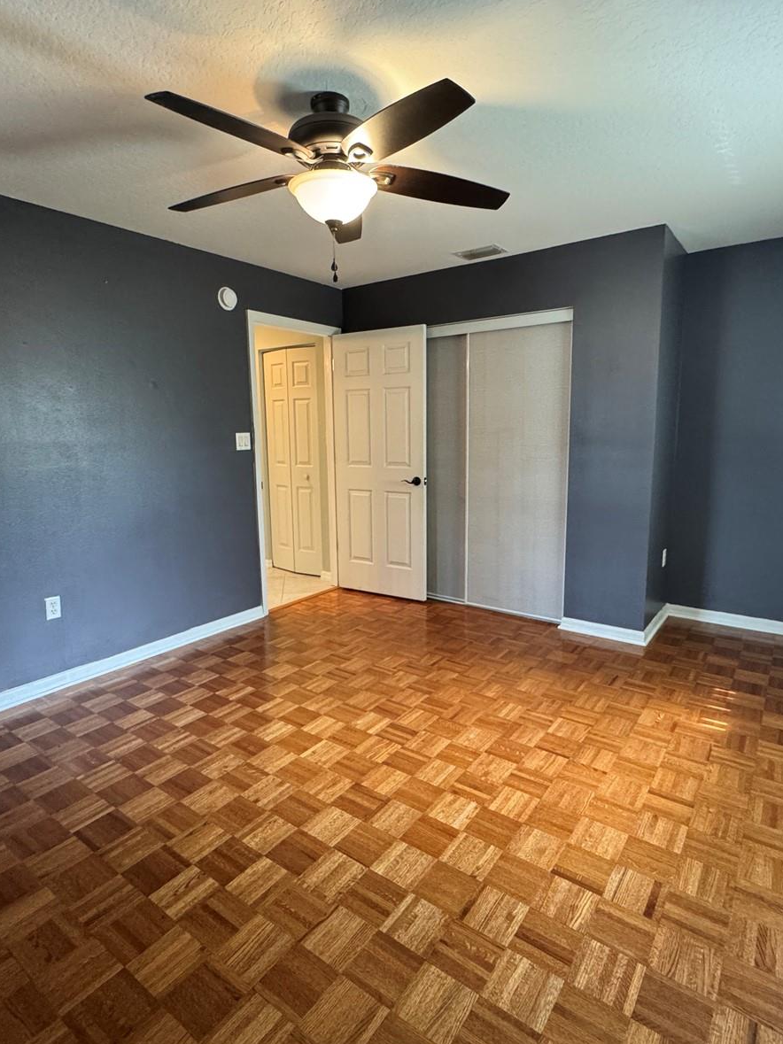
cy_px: 517
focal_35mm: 19
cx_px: 392
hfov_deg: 68.7
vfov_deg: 84.7
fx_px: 573
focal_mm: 2.22
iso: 500
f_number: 2.2
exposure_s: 1/60
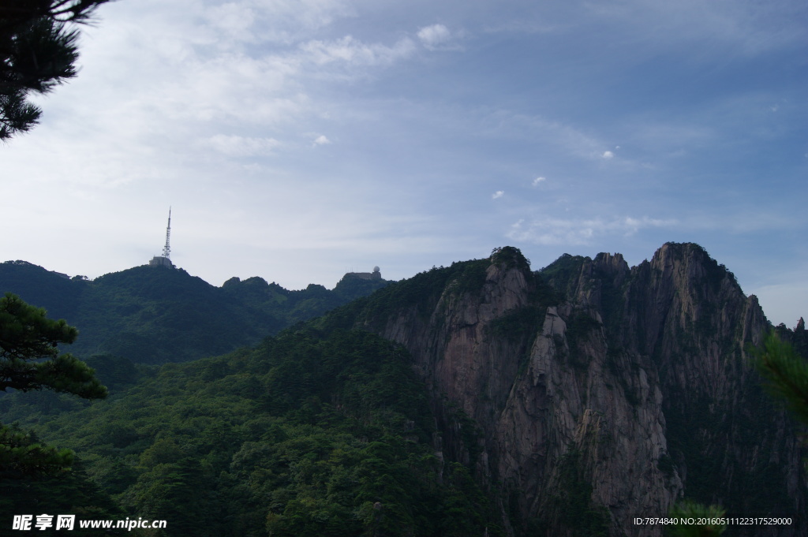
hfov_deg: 62.0
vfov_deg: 43.5
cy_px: 268
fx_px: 673
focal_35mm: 30
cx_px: 404
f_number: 5
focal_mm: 20
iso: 100
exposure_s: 1/640
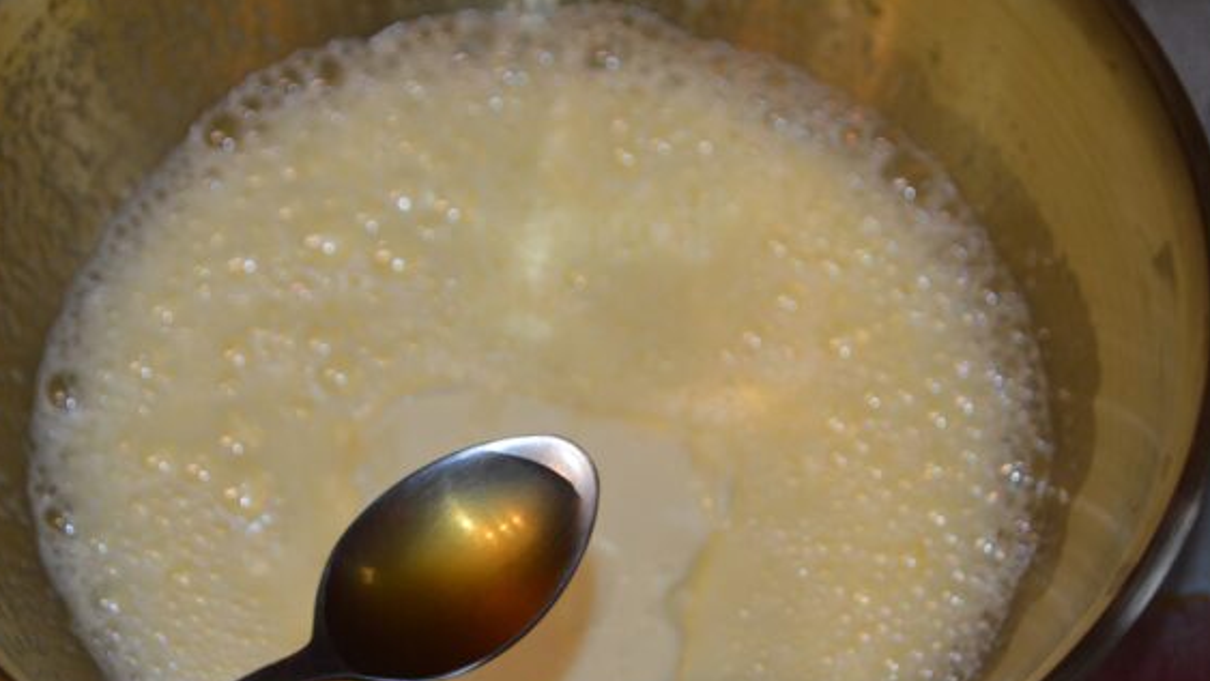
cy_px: 414
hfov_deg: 25.9
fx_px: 2632
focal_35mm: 82
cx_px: 550
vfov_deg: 14.7
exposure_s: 1/60
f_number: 5.3
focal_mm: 42
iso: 720
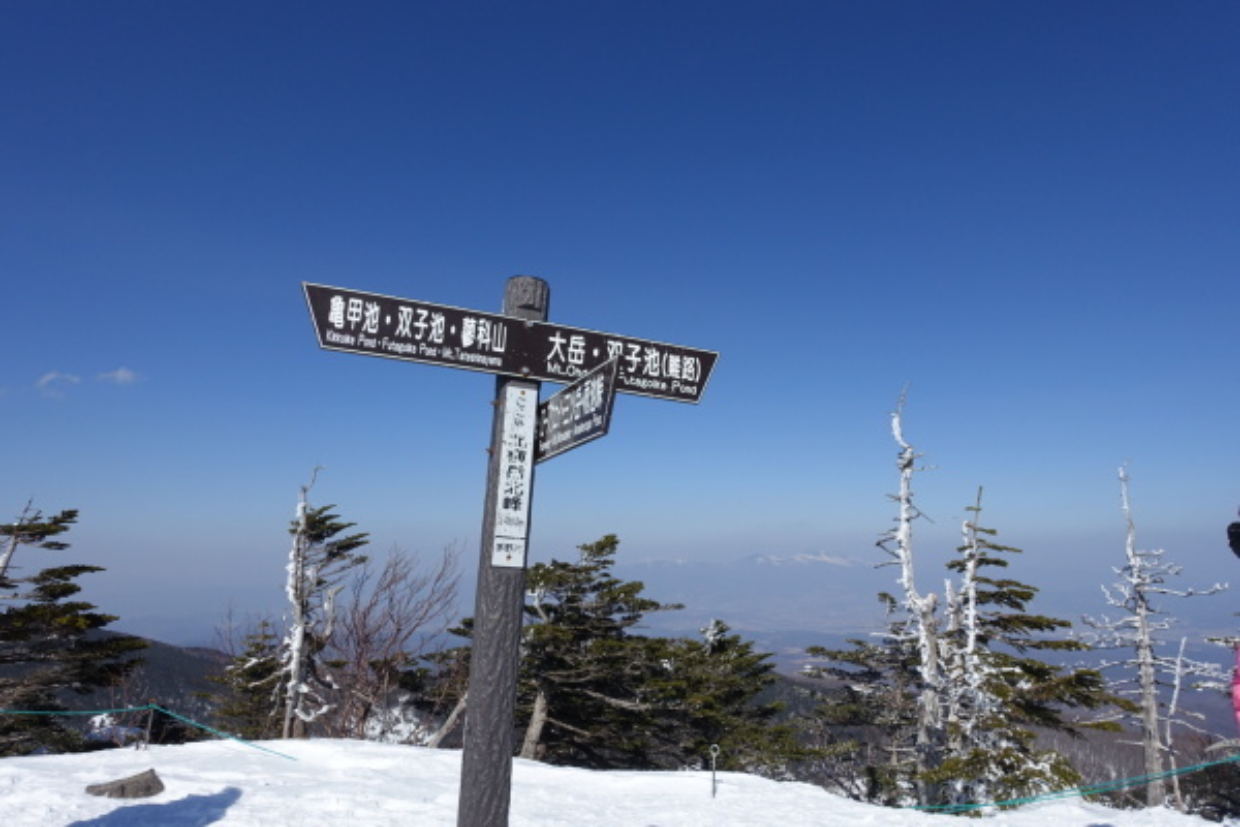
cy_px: 414
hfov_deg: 73.7
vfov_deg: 53.1
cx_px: 620
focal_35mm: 24
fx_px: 827
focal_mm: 8.8
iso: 250
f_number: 5.6
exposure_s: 1/250
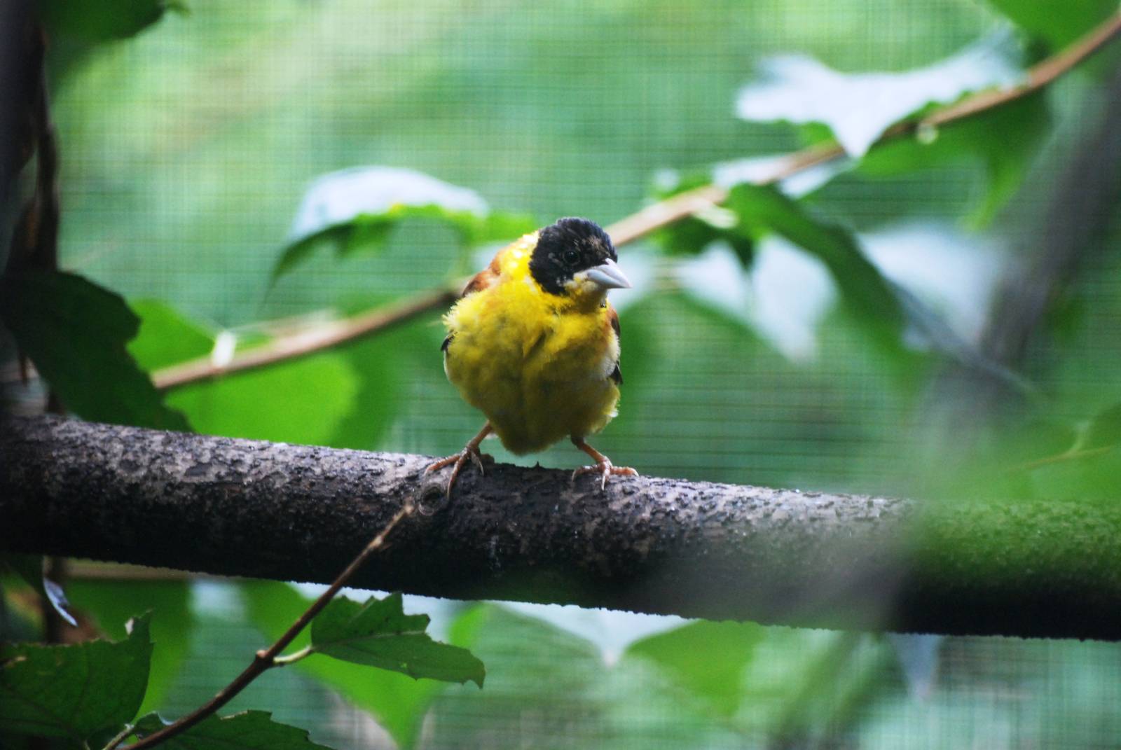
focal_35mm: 360
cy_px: 375
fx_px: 11223
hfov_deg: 5.7
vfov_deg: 3.8
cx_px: 560
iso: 1000
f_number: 5.3
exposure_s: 1/250
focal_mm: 240
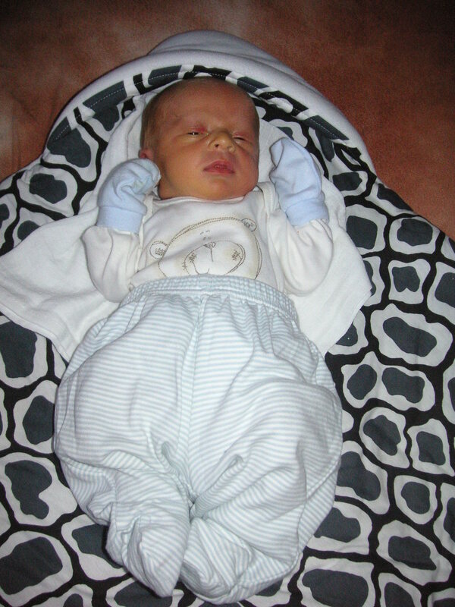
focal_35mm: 37
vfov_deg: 50.1
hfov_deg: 38.7
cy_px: 304
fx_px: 648
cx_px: 228
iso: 160
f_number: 2.8
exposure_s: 1/45
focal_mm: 6.1
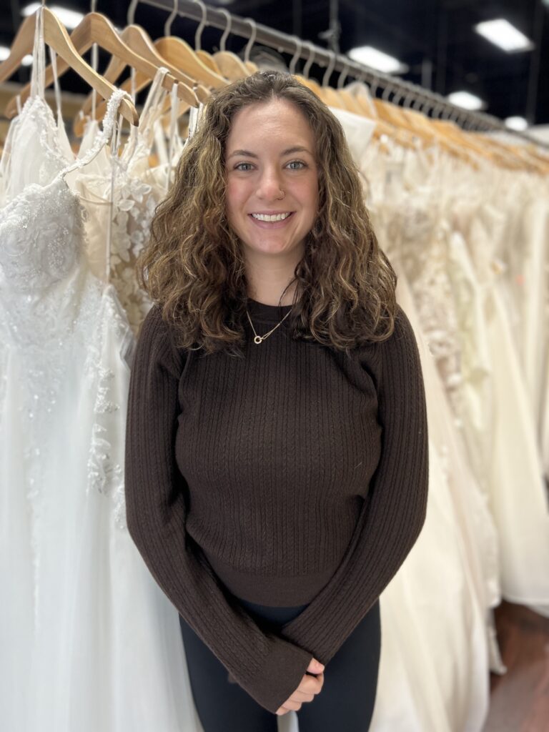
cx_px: 274
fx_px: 550
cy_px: 366
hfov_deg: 53.1
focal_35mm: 26
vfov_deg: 67.3
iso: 100
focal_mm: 5.7
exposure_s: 1/120
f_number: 1.5
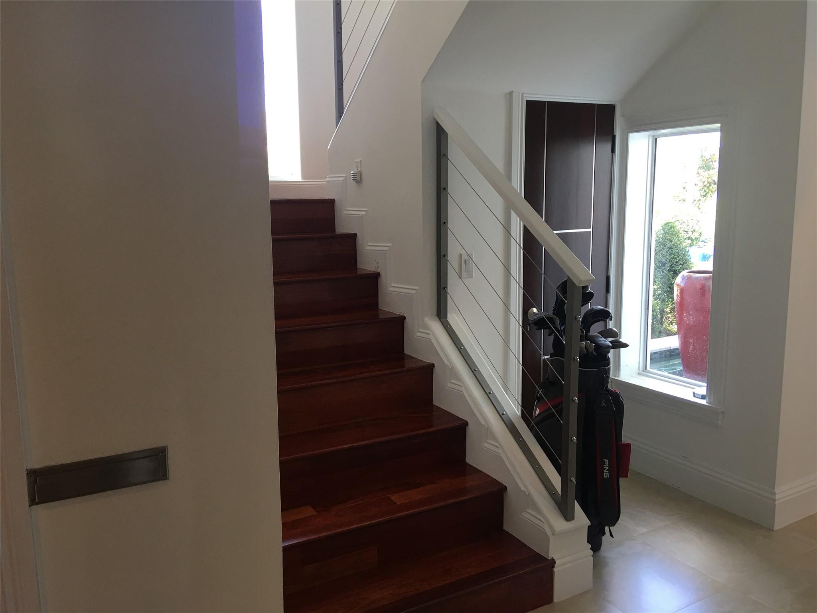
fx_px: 684
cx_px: 408
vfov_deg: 48.2
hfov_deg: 61.7
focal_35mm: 29
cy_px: 306
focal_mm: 4.15
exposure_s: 1/15
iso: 25
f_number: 2.2
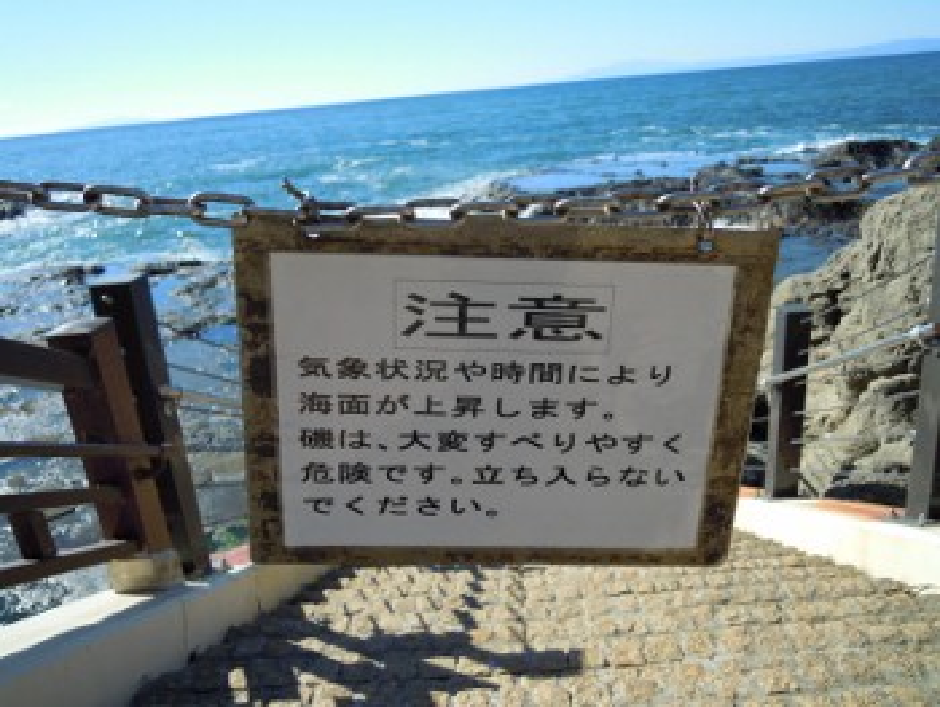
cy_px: 354
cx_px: 470
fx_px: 761
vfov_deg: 49.8
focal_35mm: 28
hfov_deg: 63.4
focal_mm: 5
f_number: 7.6
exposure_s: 1/160
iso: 100
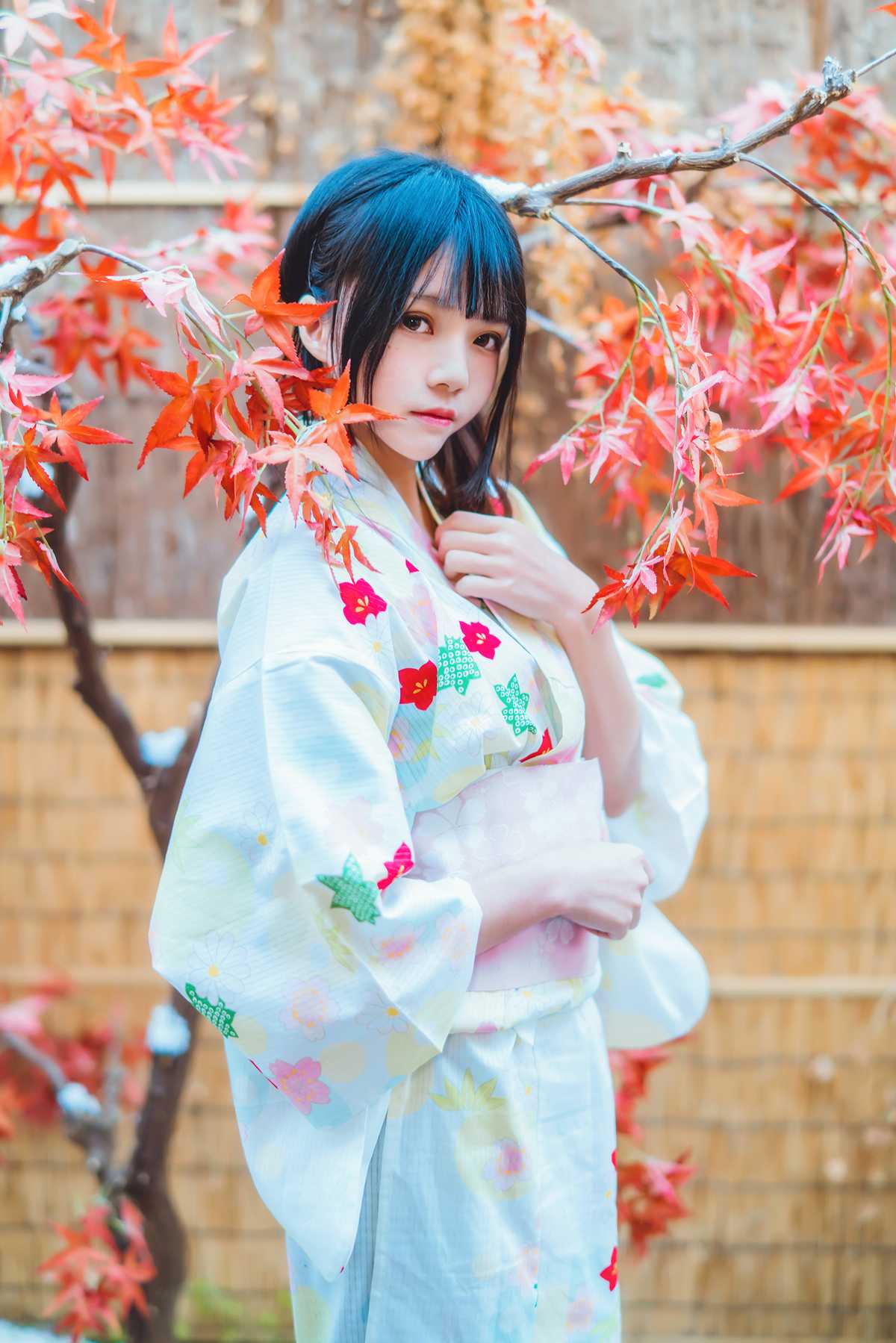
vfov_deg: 39.6
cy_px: 672
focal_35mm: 50
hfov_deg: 27.0
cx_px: 448
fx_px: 1866
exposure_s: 1/100
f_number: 1.4
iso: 200
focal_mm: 50
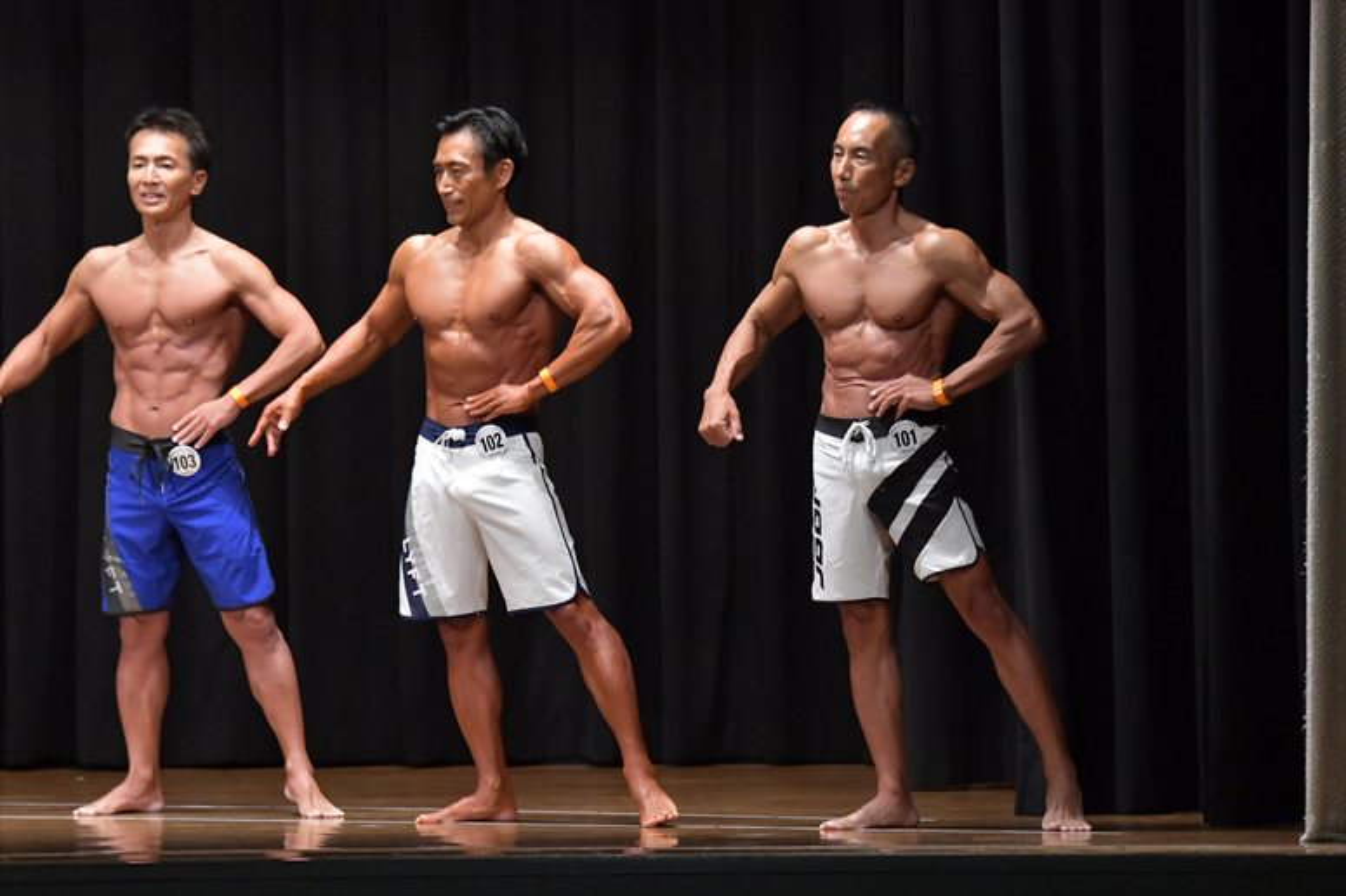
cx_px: 673
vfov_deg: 6.8
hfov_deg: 10.2
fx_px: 7549
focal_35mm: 202
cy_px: 448
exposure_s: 1/400
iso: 6400
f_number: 5.6
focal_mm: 135
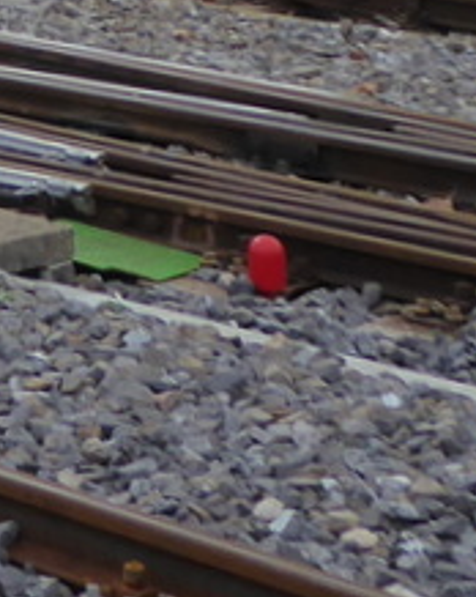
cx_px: -774
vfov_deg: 8.7
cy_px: -602
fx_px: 3703
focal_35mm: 210
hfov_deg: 6.8
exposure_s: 1/250
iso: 125
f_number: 3.7
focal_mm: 6.7
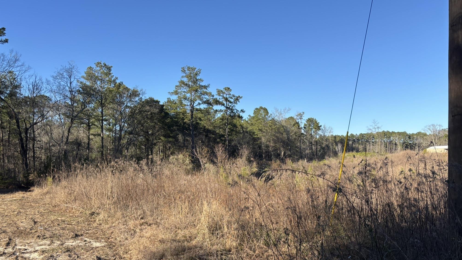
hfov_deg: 66.1
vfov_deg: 39.9
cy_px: 163
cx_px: 228
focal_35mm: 29
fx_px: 355
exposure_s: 1/1984
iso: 50
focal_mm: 5.96
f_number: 1.6
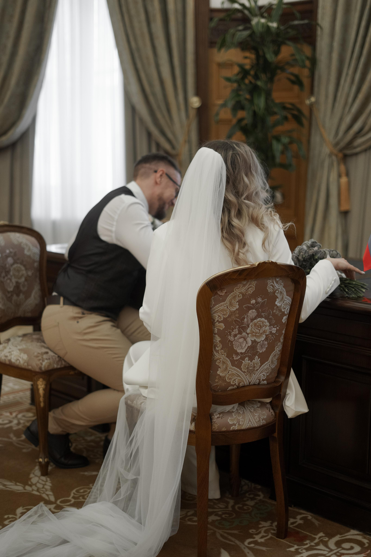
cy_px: 278
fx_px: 773
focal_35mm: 50
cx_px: 186
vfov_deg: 39.6
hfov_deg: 27.0
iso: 800
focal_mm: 50
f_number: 1.8
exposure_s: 1/400
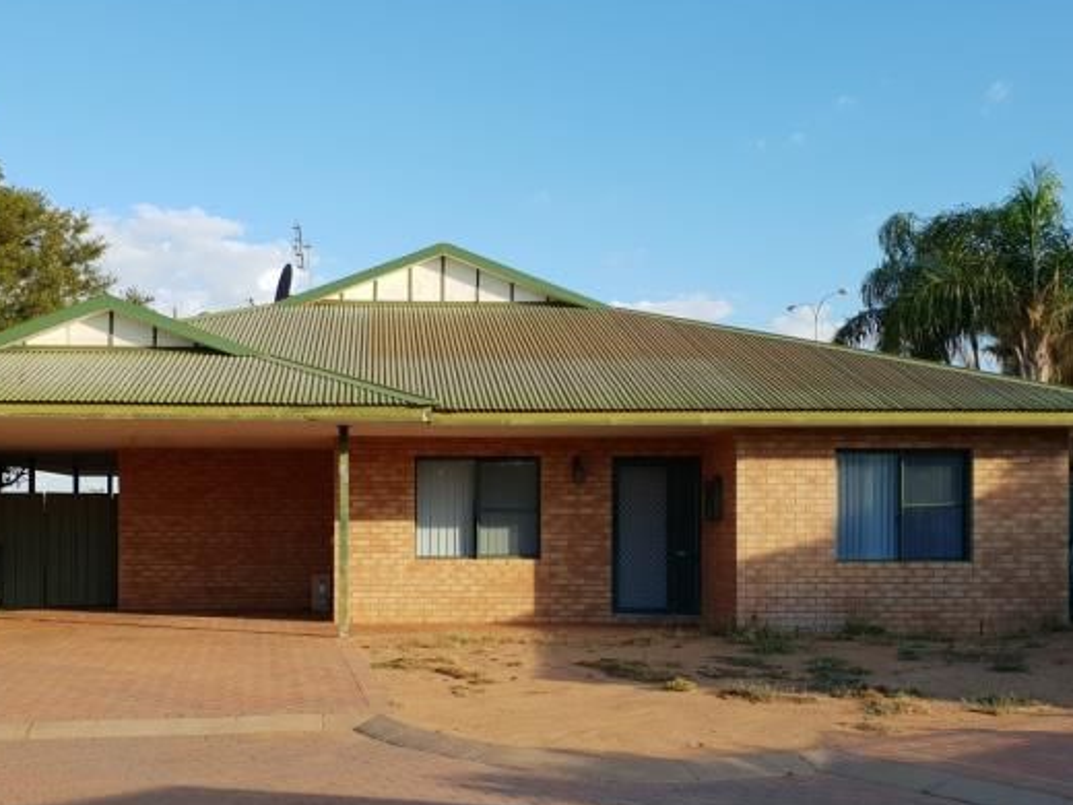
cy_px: 524
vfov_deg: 35.7
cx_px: 435
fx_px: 1240
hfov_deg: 46.6
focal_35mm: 40
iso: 50
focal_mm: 4.3
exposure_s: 1/631
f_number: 2.4
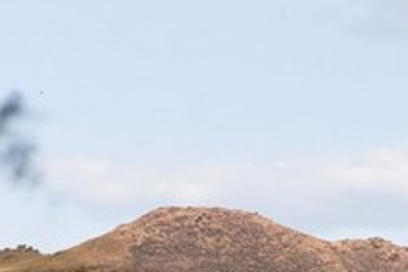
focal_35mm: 157
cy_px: 352
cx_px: 680
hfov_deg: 12.2
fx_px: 1779
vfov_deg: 8.6
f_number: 2.8
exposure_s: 1/80
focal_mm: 34
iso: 320
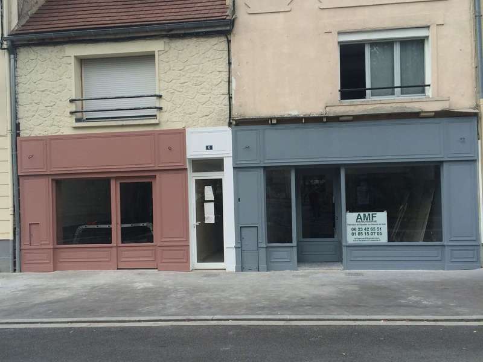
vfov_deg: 48.2
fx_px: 405
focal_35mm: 29
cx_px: 242
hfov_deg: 61.7
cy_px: 181
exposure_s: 1/466
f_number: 2.2
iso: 32
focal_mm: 4.15
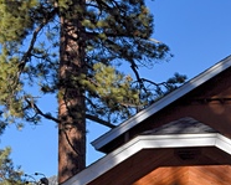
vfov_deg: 12.2
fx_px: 828
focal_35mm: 121
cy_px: 263
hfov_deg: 13.8
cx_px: 438
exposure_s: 1/200
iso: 100
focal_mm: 20
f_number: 11
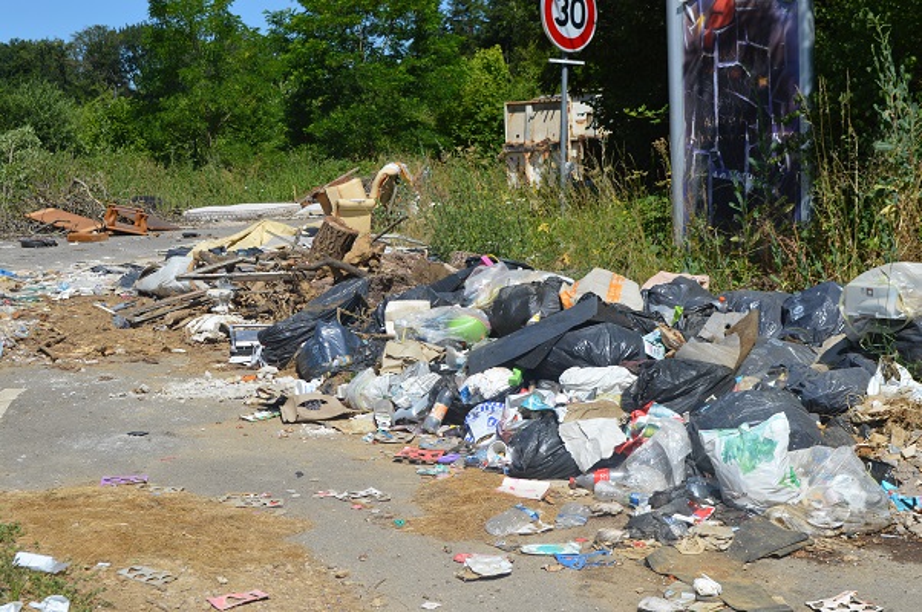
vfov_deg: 25.0
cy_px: 306
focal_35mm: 54
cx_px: 461
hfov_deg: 36.9
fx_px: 1381
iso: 100
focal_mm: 36
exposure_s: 1/320
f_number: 9
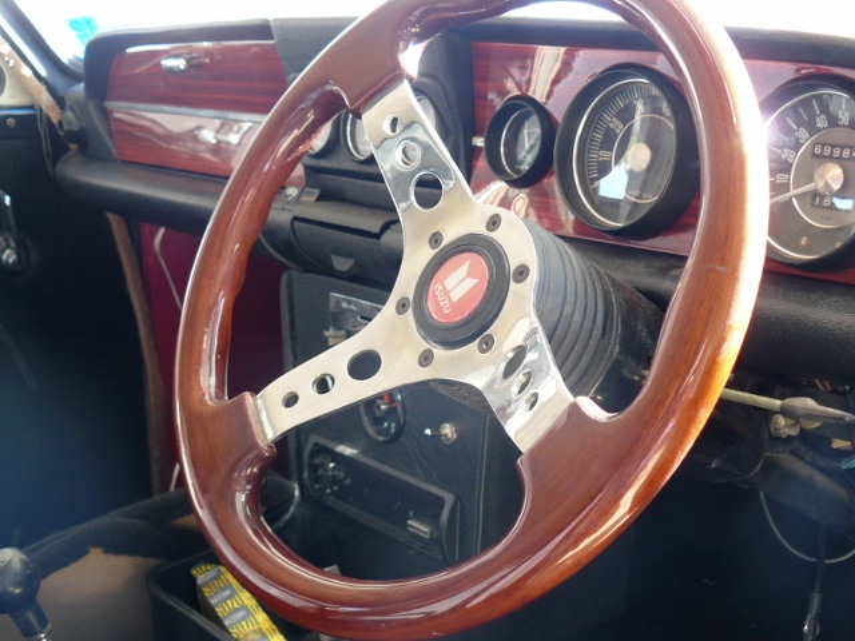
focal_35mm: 54
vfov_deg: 27.0
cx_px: 428
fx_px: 1334
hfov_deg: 35.5
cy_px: 320
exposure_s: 1/30
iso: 160
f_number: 2.8
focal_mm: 8.9
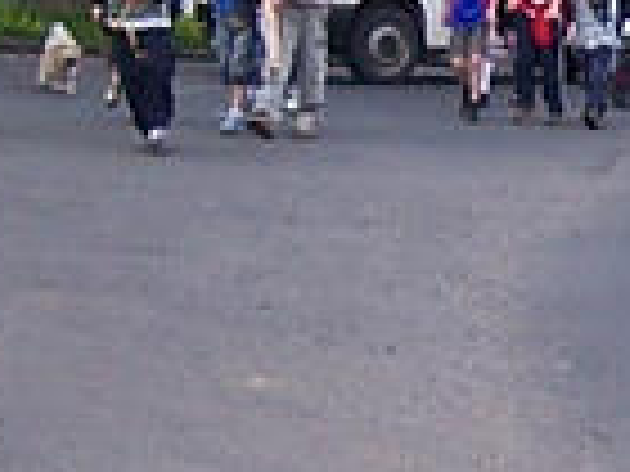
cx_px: 760
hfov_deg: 8.1
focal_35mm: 241
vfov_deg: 6.2
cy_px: 238
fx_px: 4386
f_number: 3.4
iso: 80
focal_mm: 5.5
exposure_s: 1/180
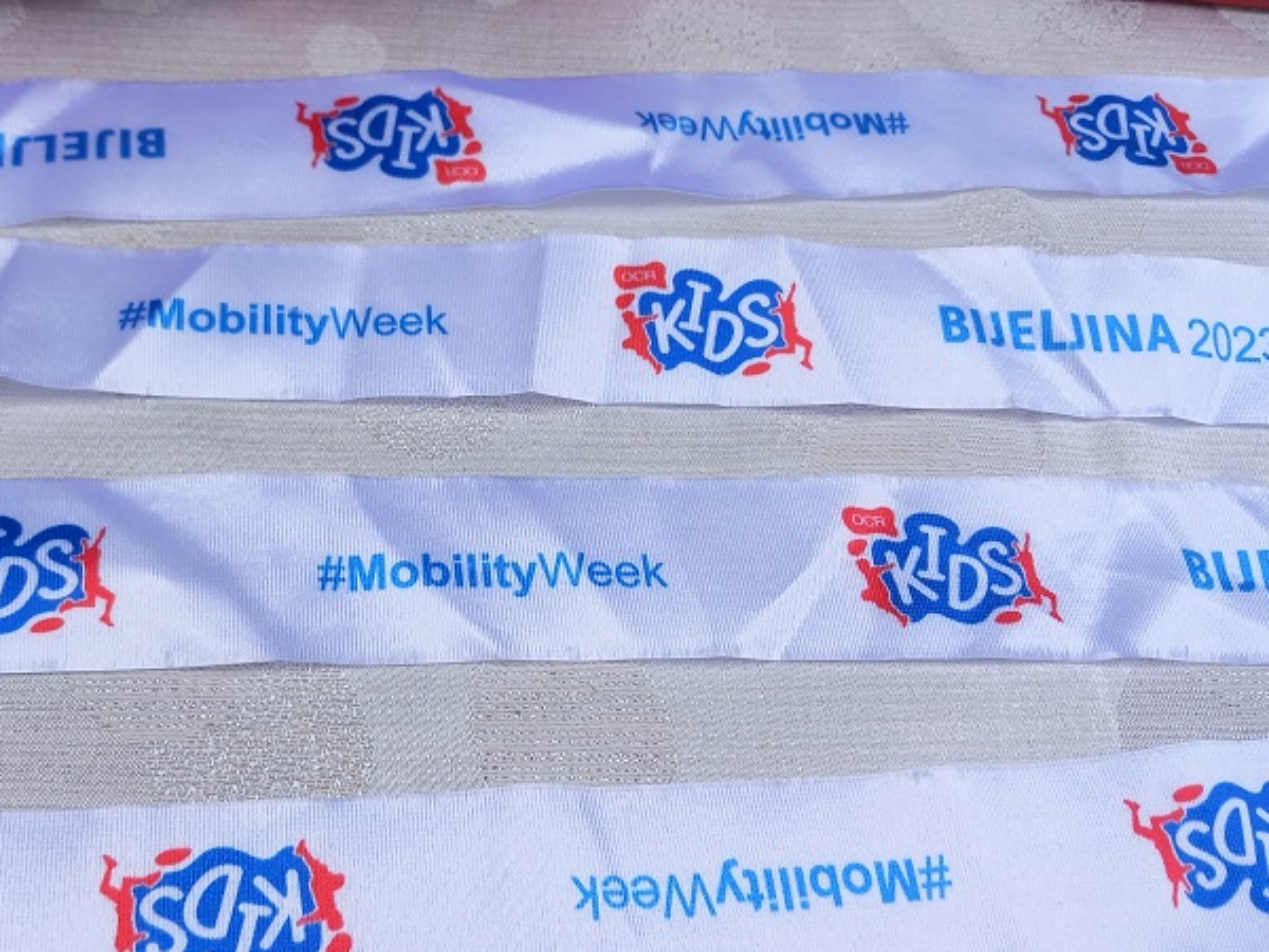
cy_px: 495
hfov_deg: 50.7
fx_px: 1320
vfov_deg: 39.7
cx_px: 455
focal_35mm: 36
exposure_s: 1/243
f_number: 1.8
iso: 20
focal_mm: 4
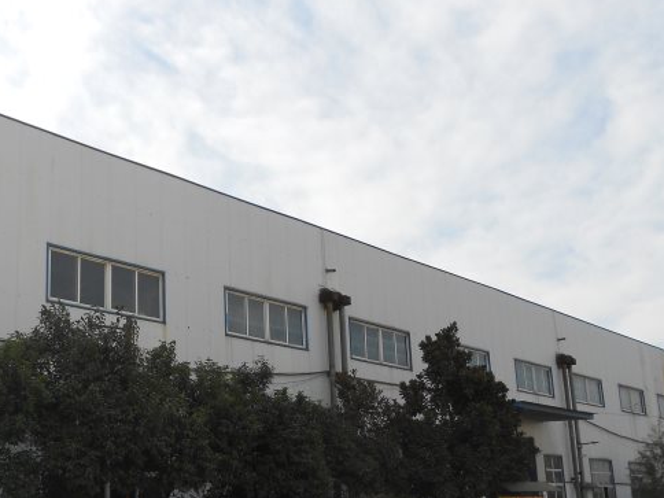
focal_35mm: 43
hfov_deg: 43.4
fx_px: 825
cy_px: 332
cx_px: 236
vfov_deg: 33.3
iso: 80
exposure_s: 1/1000
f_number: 3.2
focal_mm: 4.6
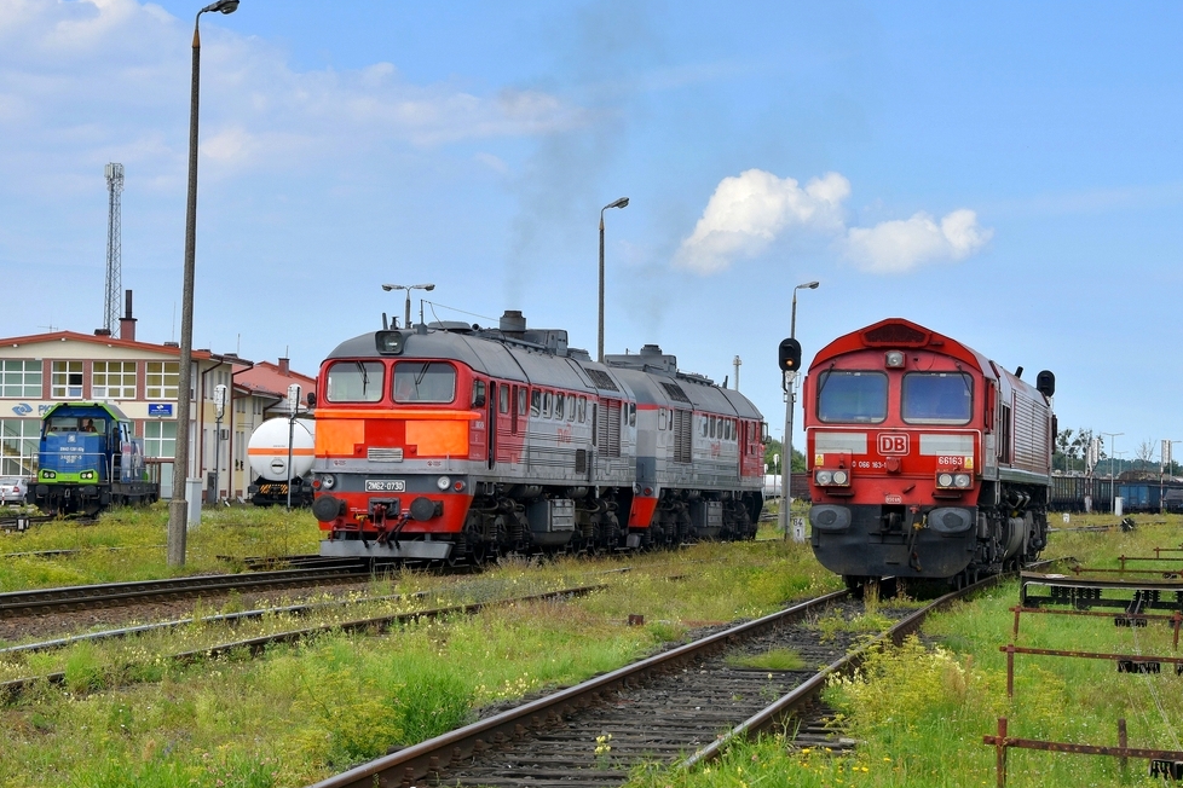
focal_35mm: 92
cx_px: 624
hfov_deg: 22.1
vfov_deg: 14.9
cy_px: 357
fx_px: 3023
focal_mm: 50
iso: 160
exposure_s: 1/500
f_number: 8
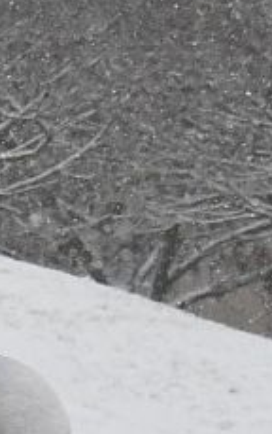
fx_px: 8576
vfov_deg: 2.9
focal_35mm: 724
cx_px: -1199
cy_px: 222
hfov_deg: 1.8
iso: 5000
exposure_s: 1/1600
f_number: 10
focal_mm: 68
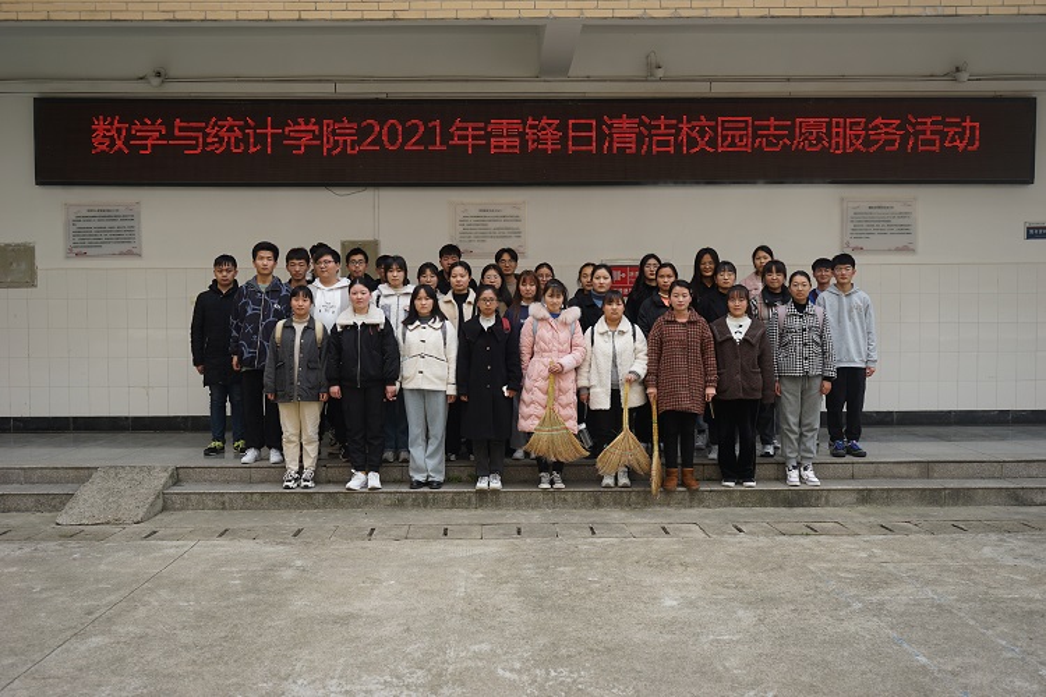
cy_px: 348
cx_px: 523
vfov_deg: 36.9
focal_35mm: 36
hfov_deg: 53.1
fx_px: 1046
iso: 100
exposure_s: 1/200
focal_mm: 36
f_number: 5.6
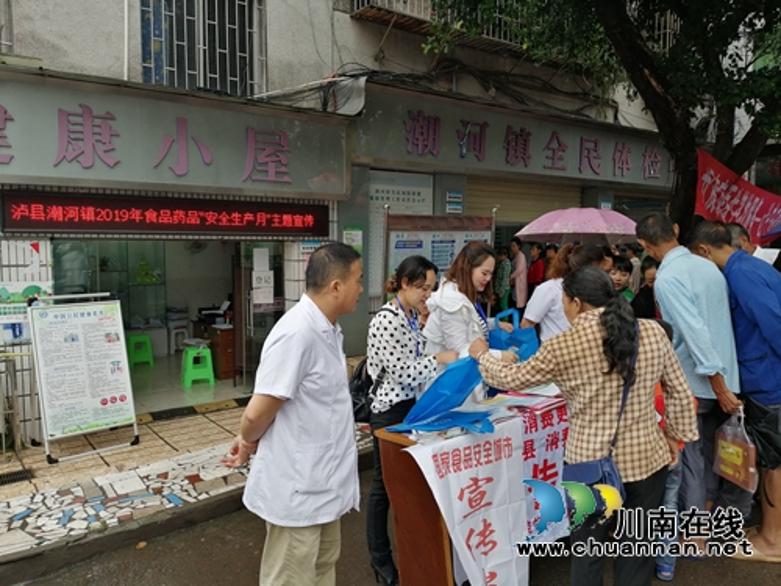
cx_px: 390
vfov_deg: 51.4
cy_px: 293
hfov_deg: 65.3
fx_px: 609
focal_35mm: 27
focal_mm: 3.88
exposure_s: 1/144
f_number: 1.8
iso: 50
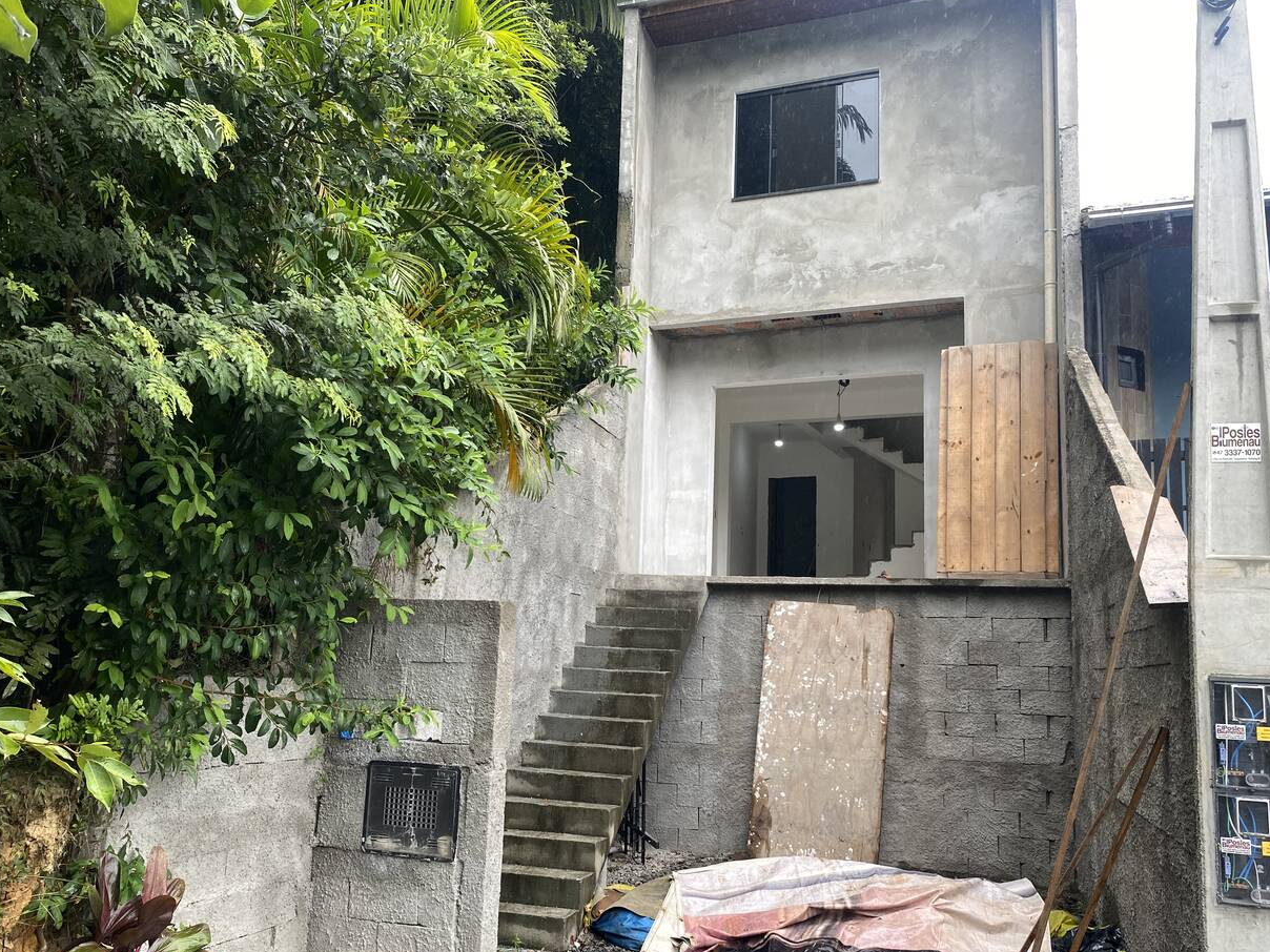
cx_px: 634
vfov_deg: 45.4
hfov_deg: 58.4
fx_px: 1137
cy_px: 492
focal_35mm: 31
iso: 32
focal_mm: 4.25
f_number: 1.8
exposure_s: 1/307
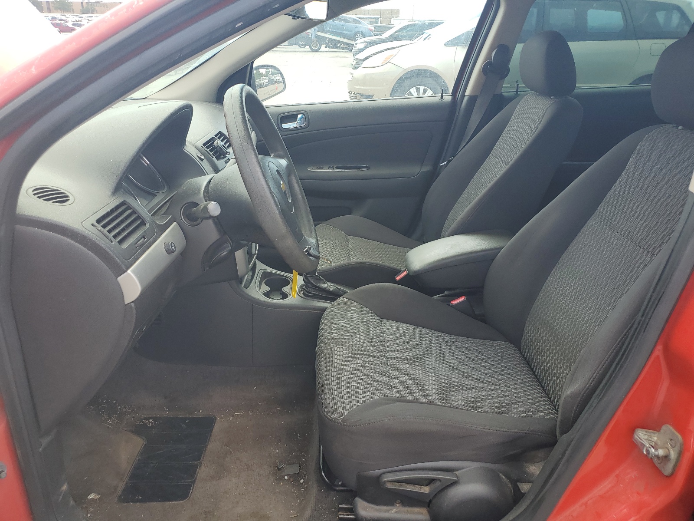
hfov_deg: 67.3
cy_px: 260
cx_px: 347
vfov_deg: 53.1
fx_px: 521
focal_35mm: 26
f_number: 1.5
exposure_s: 1/476
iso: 50
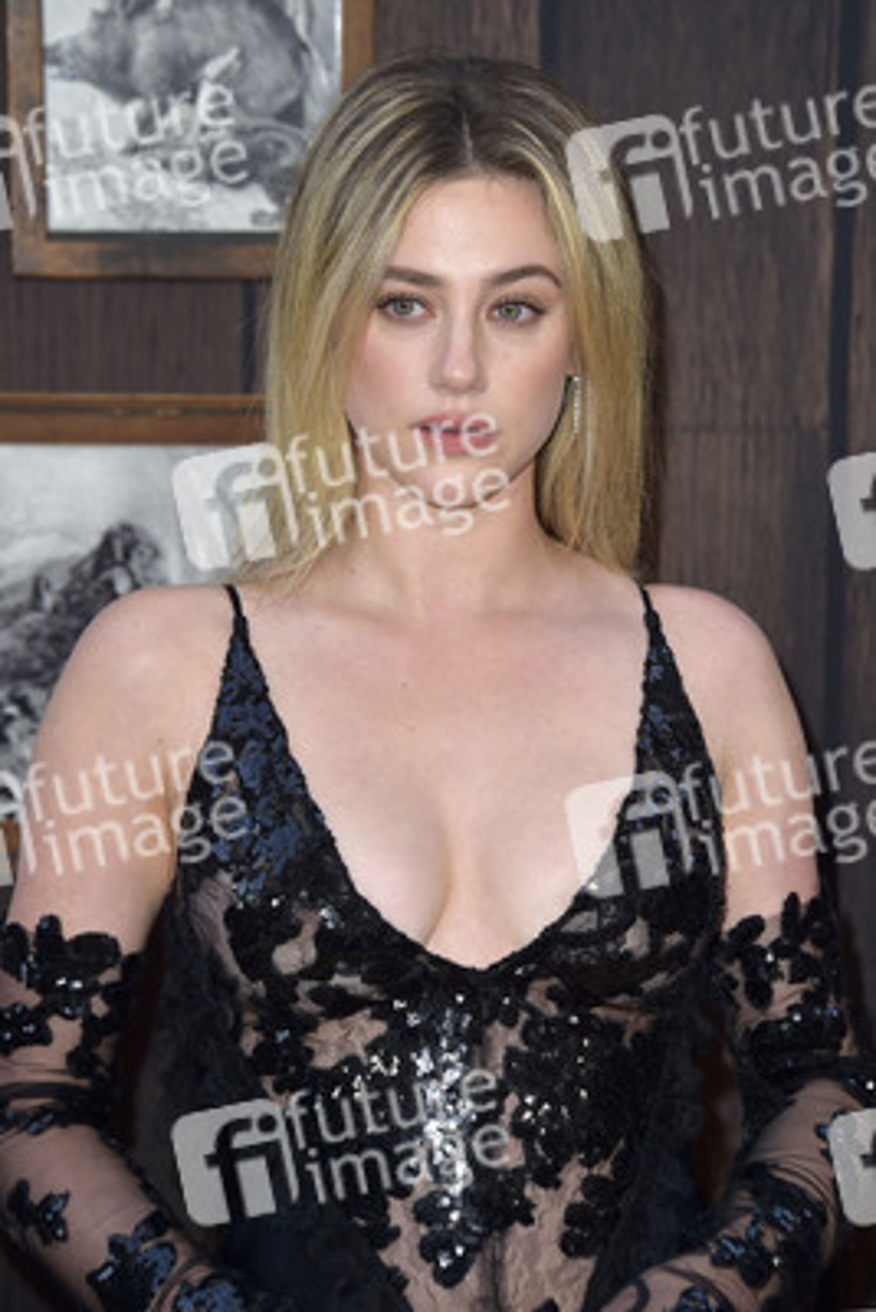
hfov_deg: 11.2
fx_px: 4449
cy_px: 656
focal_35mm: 122
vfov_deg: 16.8
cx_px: 438
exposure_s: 1/250
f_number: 6.3
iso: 400
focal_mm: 122
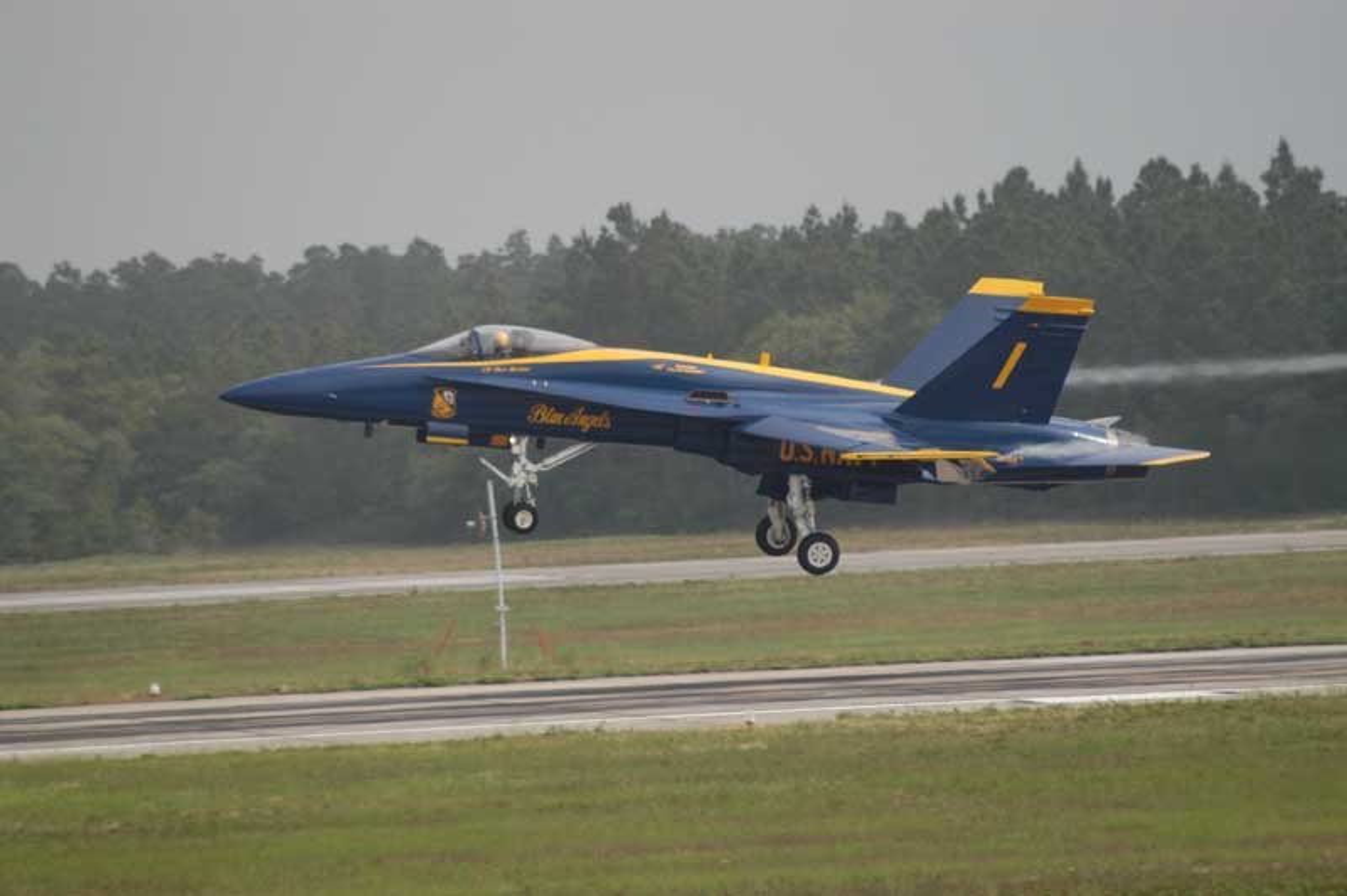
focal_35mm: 450
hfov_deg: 4.6
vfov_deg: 3.0
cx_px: 674
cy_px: 448
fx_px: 16823
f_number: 5.6
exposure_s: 1/1600
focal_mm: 300
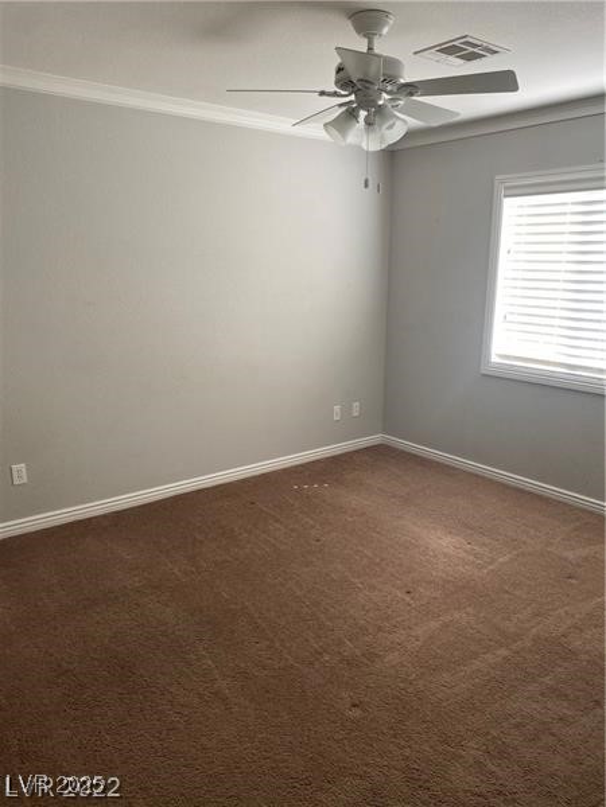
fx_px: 607
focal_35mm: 26
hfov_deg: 53.1
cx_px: 303
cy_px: 404
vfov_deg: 67.3
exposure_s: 1/120
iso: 80
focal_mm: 4.25
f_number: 1.8
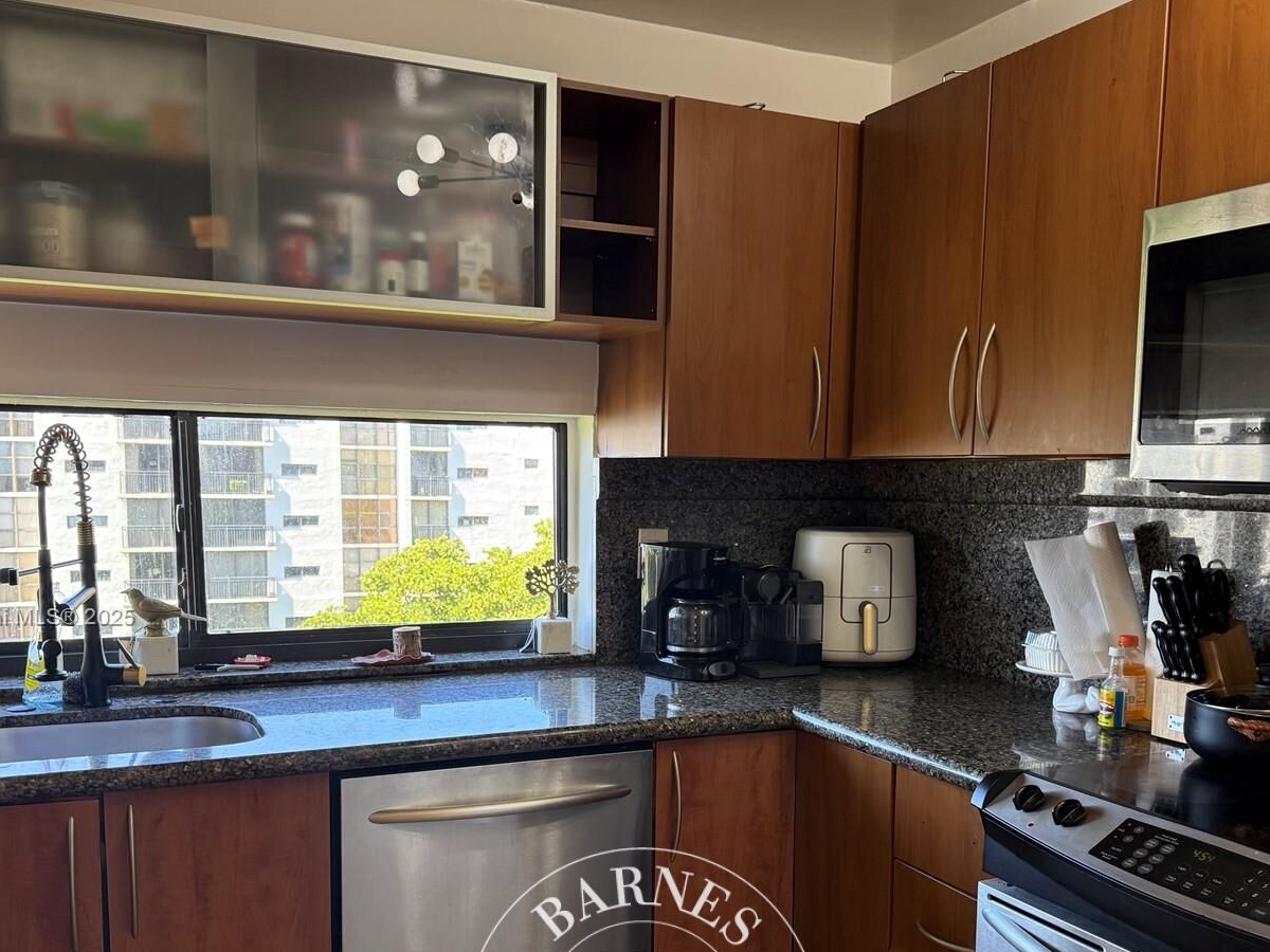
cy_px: 619
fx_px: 1174
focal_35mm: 32
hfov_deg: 56.8
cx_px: 642
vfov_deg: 43.7
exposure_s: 1/132
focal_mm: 6.76
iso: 200
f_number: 1.78
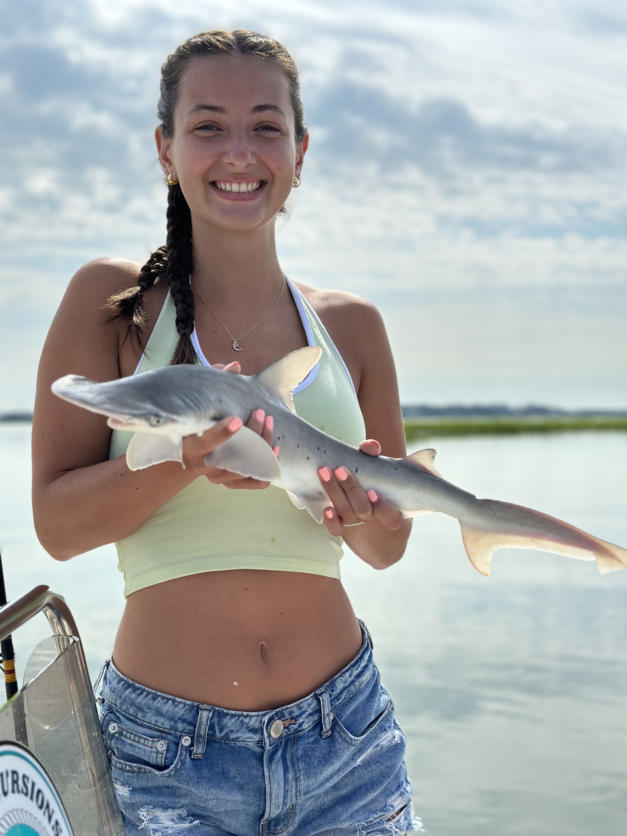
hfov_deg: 30.3
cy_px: 418
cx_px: 314
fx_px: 1159
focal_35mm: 48
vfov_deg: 39.7
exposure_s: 1/10870
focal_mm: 6.86
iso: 100
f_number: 1.78
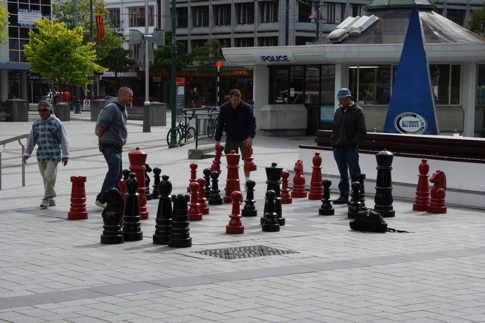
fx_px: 1111
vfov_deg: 16.5
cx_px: 242
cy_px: 162
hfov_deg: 24.6
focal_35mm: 82
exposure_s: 1/160
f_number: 11
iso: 100
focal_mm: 55
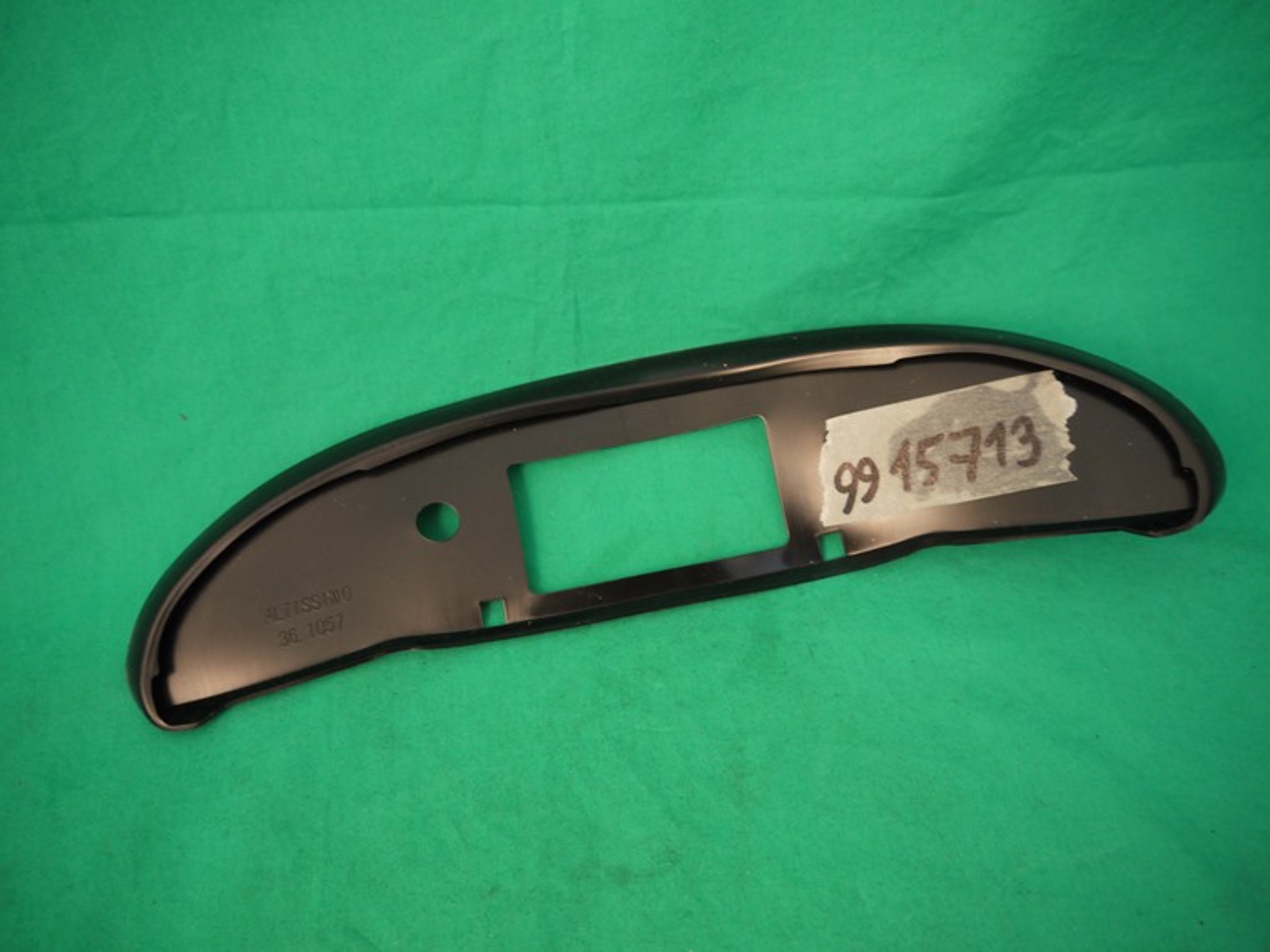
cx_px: 635
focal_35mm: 30
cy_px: 476
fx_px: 1101
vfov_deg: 46.8
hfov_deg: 60.0
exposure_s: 1/40
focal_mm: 15
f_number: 3.6
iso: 400
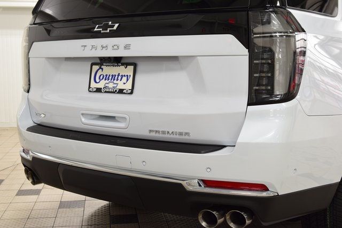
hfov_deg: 41.1
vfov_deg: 28.1
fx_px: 456
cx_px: 171
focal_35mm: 48
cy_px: 114
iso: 640
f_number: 6.3
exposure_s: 1/15
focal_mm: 32
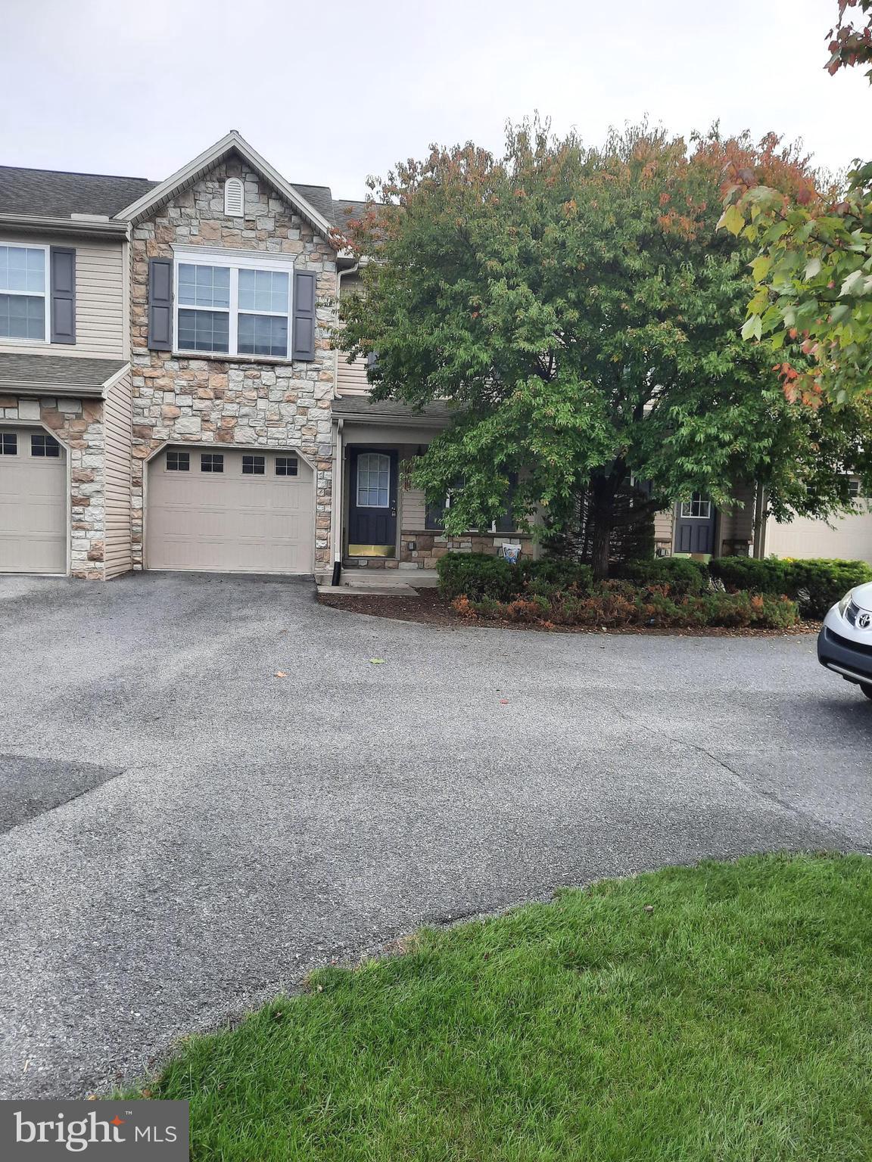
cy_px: 581
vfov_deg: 69.4
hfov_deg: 54.9
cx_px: 436
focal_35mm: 25
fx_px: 840
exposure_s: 1/486
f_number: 2
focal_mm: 4.6
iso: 32
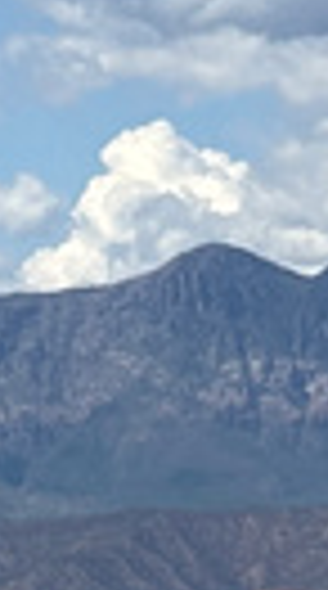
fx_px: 6914
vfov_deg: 4.9
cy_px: -63
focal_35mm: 444
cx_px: 229
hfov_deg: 2.7
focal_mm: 5.96
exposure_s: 1/4630
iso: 40
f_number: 1.6
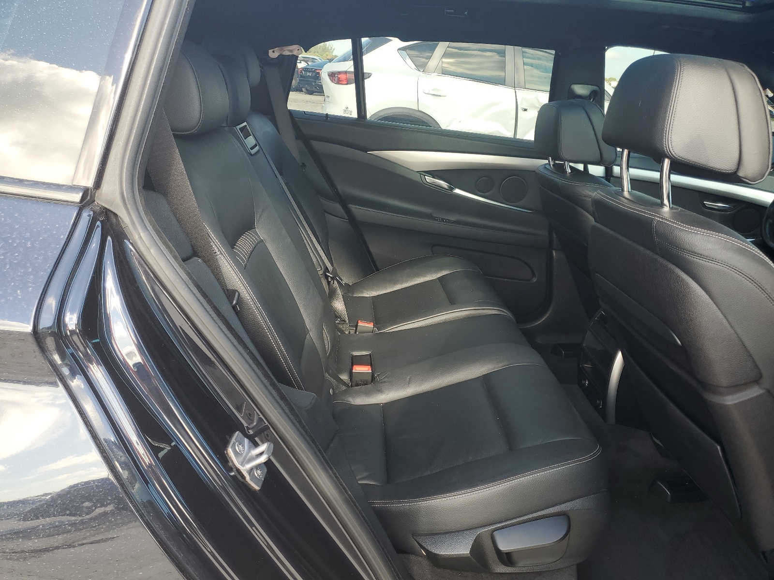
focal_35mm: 26
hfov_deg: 67.3
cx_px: 387
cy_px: 290
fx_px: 581
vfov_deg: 53.1
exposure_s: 1/196
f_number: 1.5
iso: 50
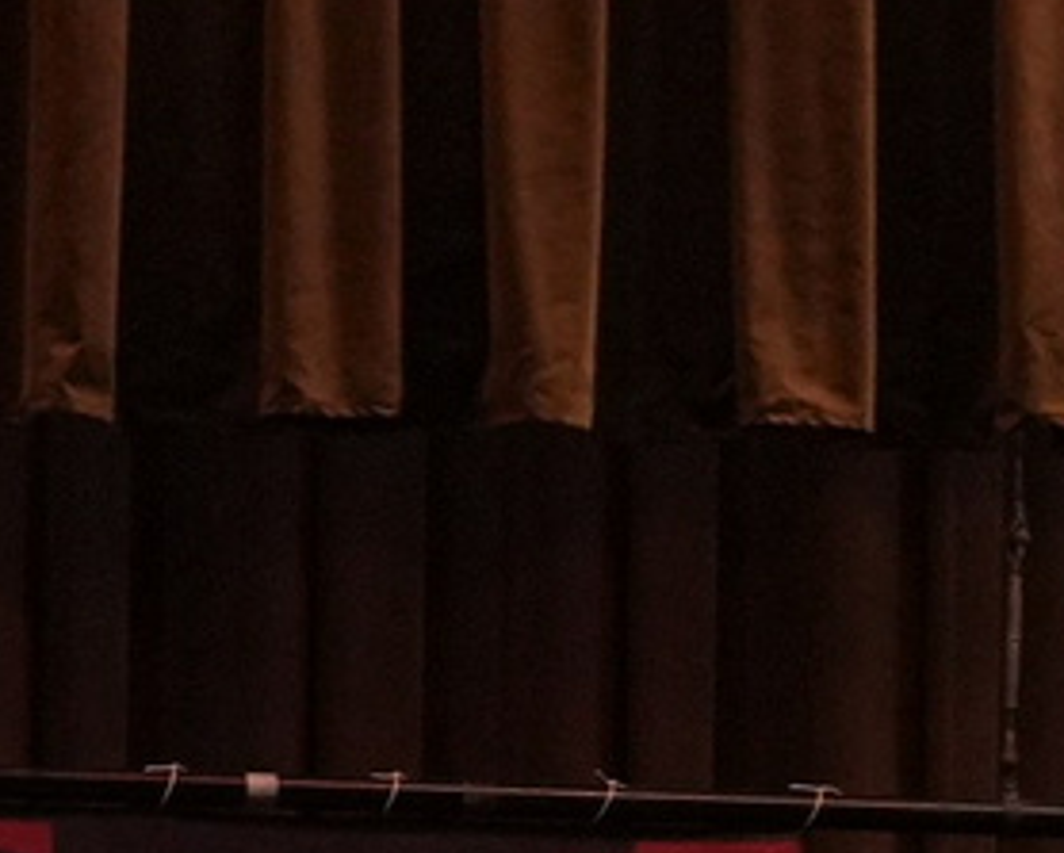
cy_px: 3005
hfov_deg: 3.1
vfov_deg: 2.5
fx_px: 19040
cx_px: -2920
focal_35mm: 604
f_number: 2.8
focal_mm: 70
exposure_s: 1/400
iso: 2500
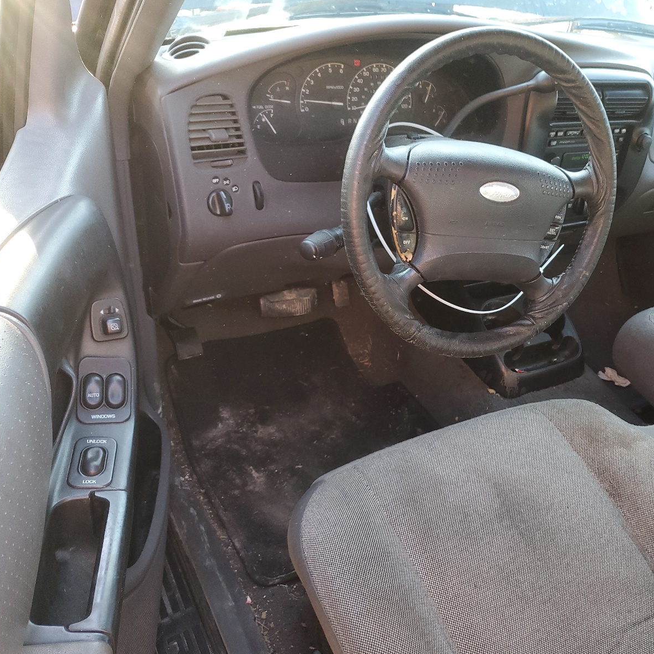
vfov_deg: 52.5
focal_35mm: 31
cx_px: 433
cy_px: 329
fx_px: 663
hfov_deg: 51.6
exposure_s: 1/60.2
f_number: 1.5
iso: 100
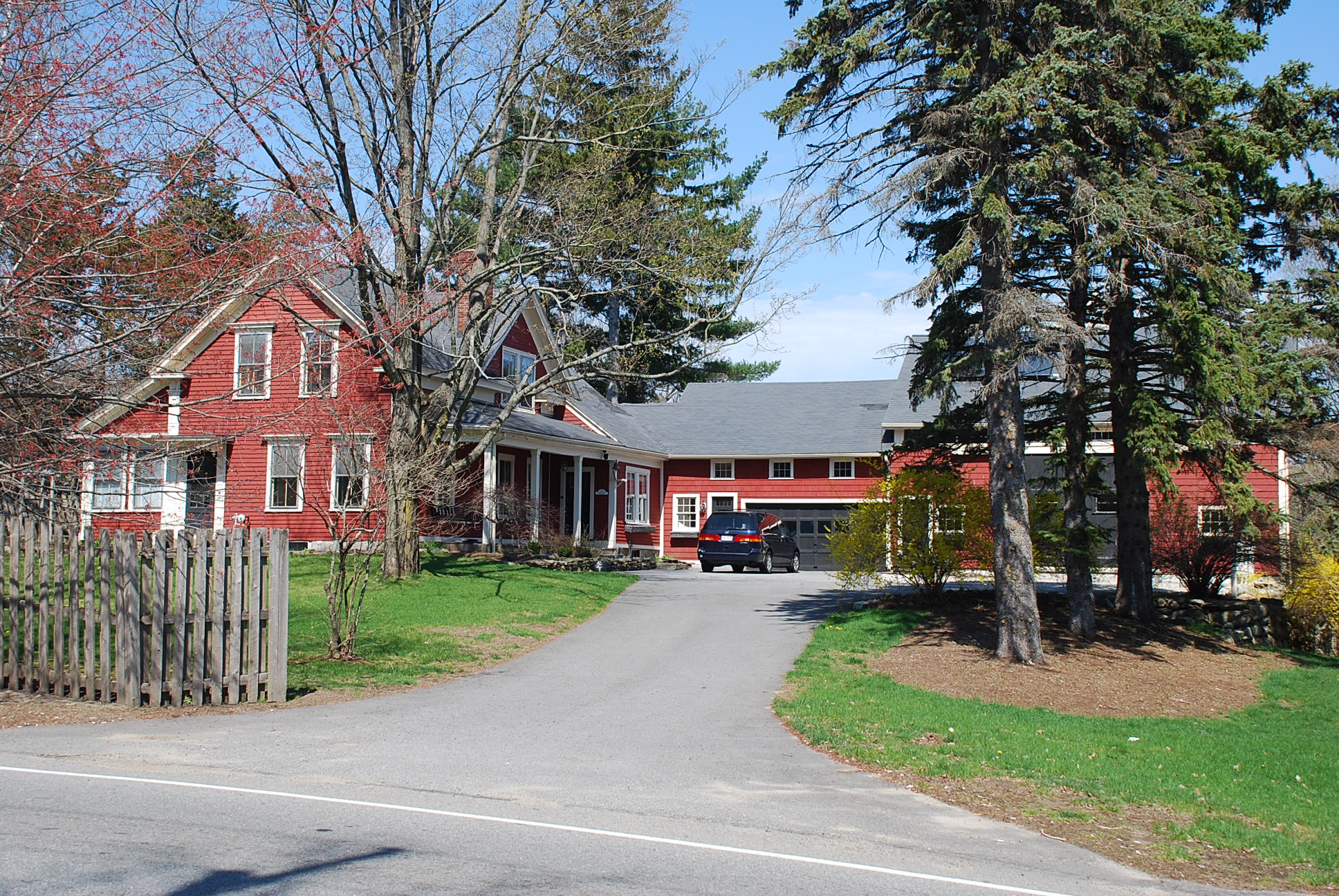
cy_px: 448
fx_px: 1732
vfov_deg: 29.0
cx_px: 670
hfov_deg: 42.3
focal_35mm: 46
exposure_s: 1/200
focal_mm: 31
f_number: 7.1
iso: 100
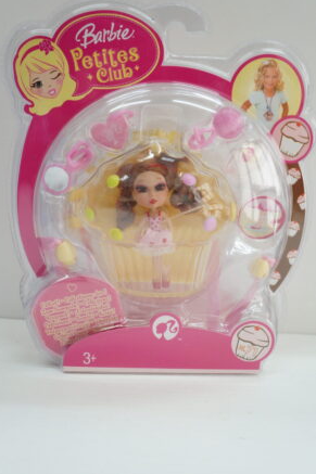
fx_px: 428
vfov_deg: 58.0
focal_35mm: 33
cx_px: 156
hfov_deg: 40.5
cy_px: 232
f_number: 5.6
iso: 1000
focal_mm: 21
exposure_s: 1/60
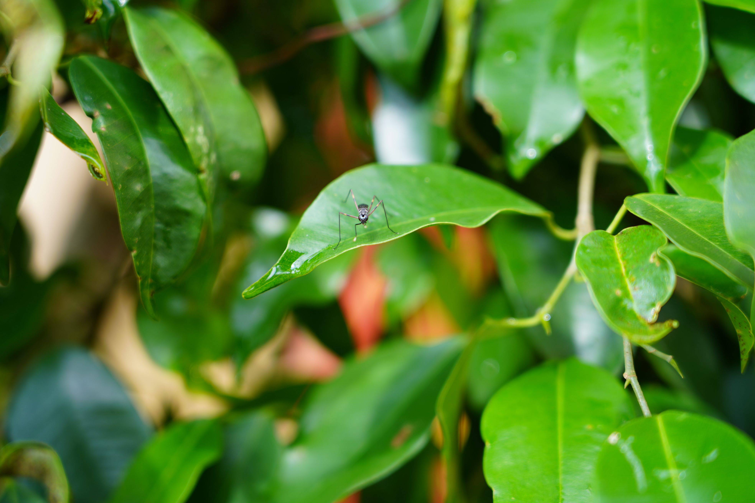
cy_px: 252
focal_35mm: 105
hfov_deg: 19.5
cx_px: 378
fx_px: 2202
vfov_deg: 13.0
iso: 125
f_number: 4
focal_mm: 105
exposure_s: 1/125
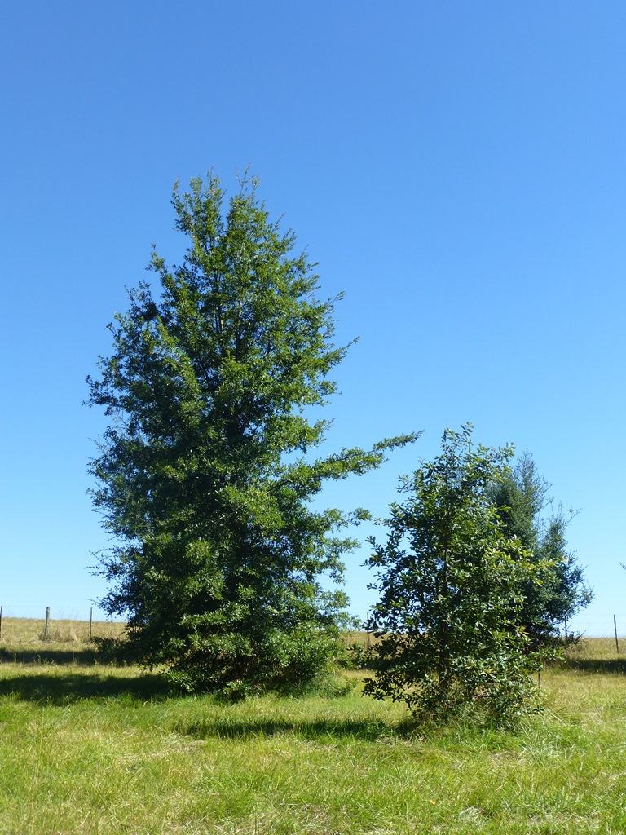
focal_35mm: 39
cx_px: 313
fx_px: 940
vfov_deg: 47.9
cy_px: 418
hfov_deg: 36.8
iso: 100
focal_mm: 6.9
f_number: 3.9
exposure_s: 1/500
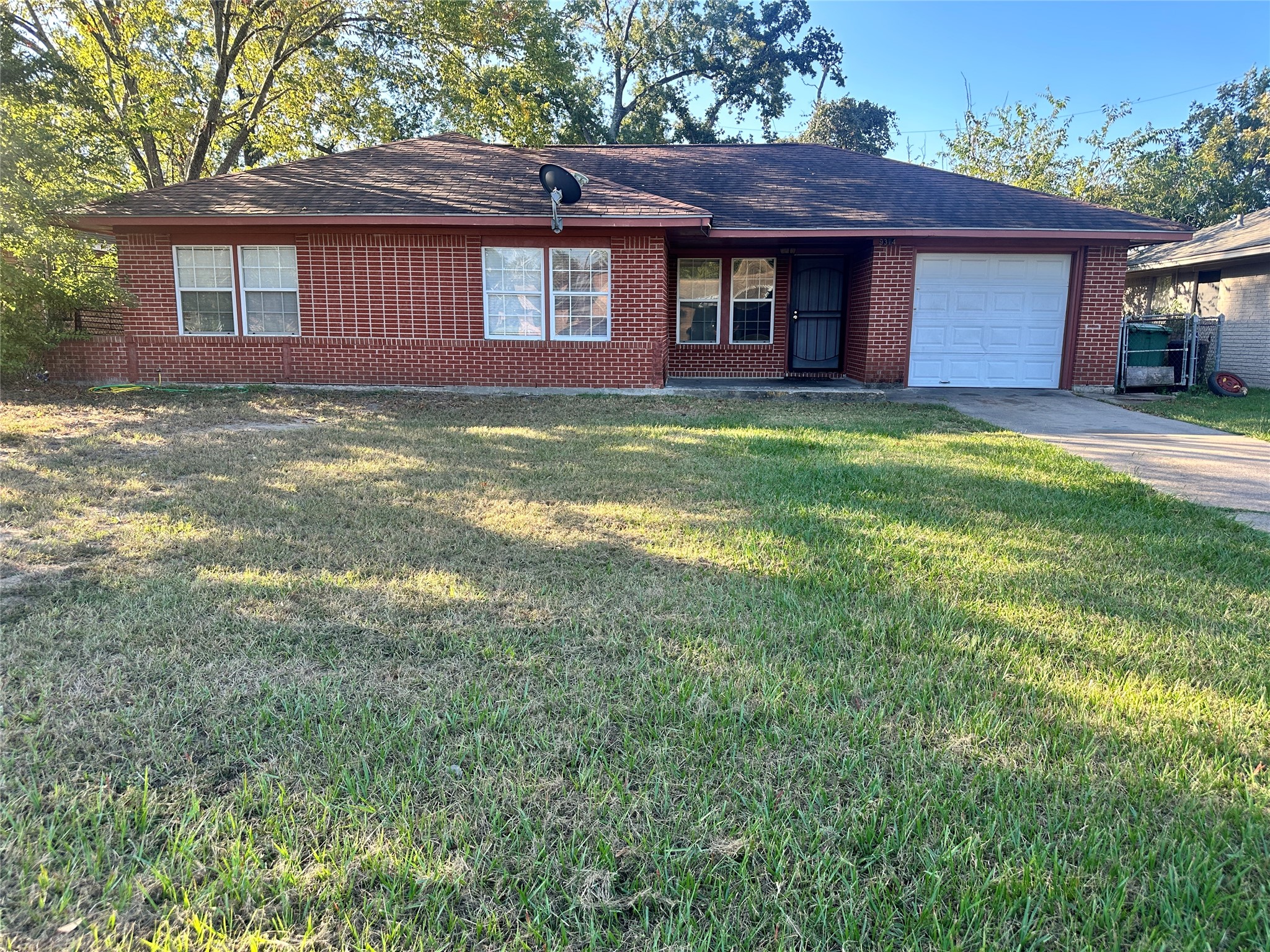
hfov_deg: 71.6
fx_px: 881
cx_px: 635
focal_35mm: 24
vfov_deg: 56.8
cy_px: 476
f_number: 1.78
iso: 80
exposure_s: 1/464
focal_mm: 6.86
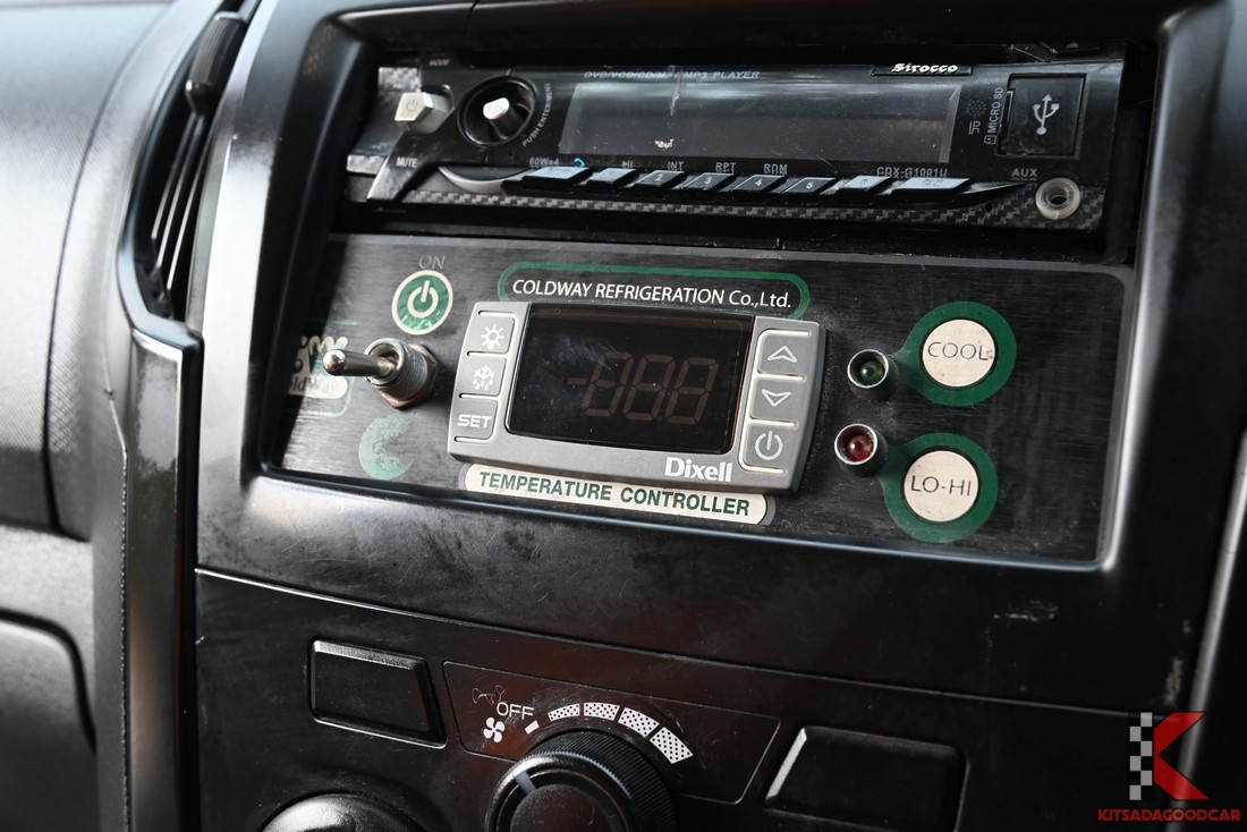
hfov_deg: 48.4
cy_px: 416
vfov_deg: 33.4
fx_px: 1386
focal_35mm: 40
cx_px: 624
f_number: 8
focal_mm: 40
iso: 640
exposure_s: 1/40
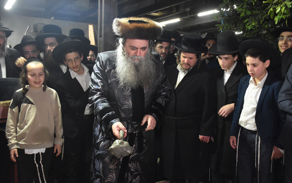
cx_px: 146
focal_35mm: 36
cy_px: 88
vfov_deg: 35.8
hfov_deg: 54.6
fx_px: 283
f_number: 5.6
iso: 2000
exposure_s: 1/80
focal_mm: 23
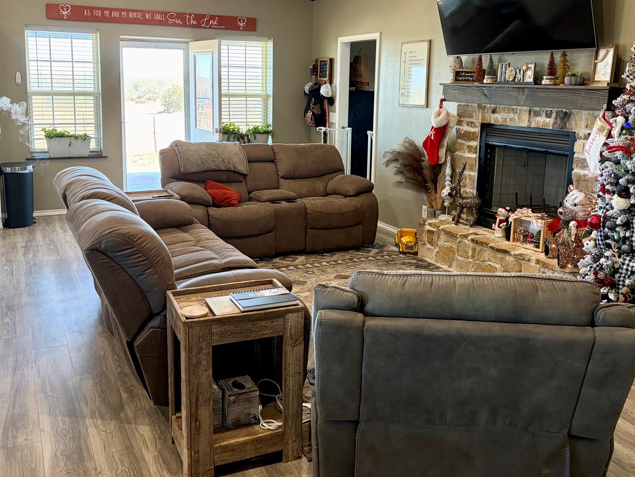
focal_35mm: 35
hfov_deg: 52.6
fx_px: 642
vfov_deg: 40.5
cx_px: 319
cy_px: 191
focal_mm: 5.96
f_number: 1.6
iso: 200
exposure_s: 1/60
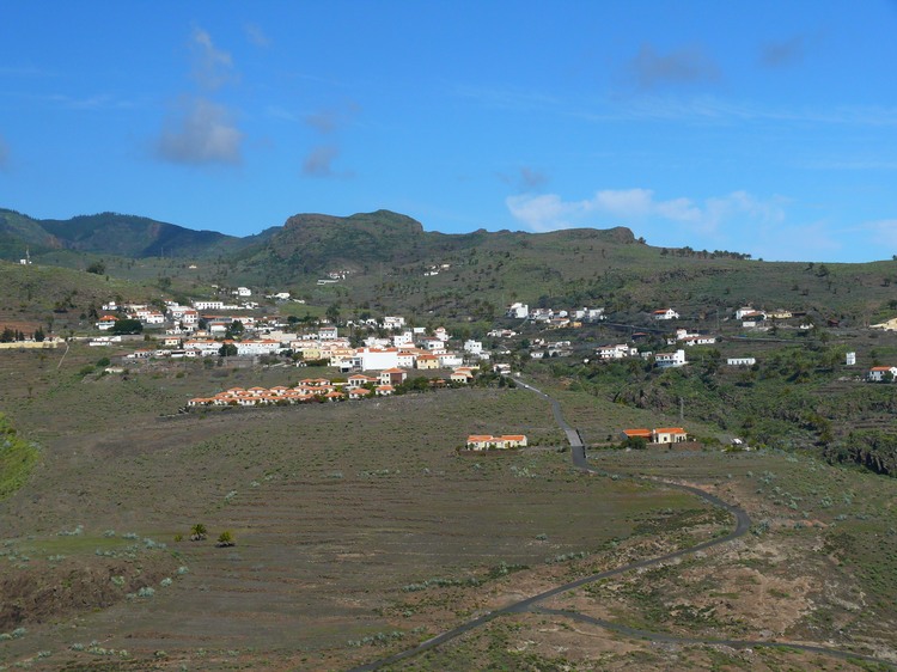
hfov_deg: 32.2
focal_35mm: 60
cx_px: 448
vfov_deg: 24.4
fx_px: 1554
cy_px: 336
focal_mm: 12.6
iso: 100
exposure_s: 1/250
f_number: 5.6
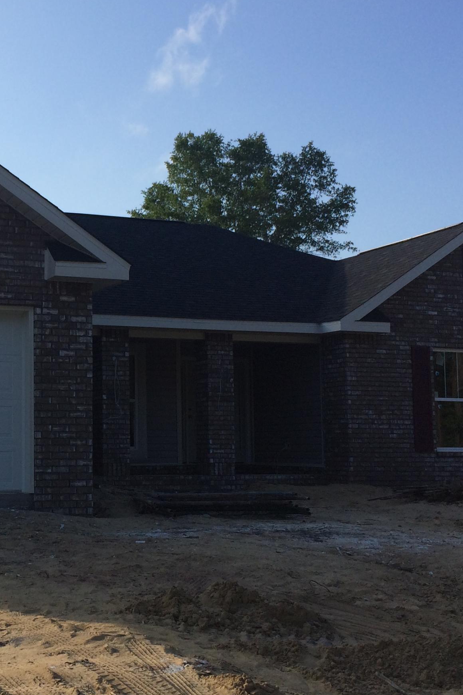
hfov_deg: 25.2
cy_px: 349
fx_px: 1003
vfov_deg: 38.2
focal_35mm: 52
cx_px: 43
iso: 32
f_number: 2.2
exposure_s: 1/2053
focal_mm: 4.15
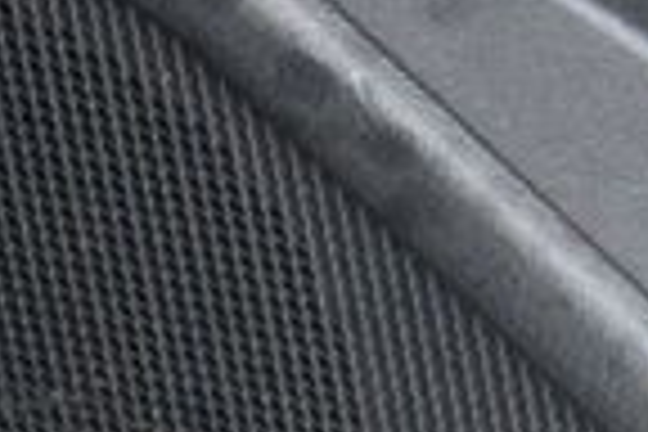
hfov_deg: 3.9
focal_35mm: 513
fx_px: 9233
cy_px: -882
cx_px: 1935
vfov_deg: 2.6
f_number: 5.6
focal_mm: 48
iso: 2500
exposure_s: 1/125
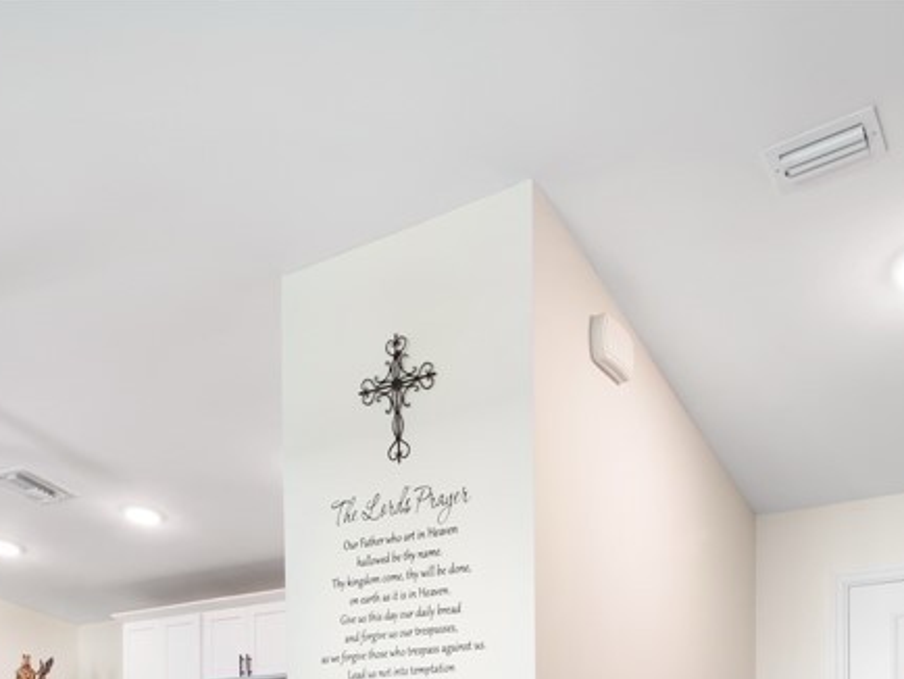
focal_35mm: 33
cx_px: 502
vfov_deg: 35.0
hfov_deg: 55.2
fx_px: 862
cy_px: 796
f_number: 7.1
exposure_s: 1/2
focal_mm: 7
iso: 200
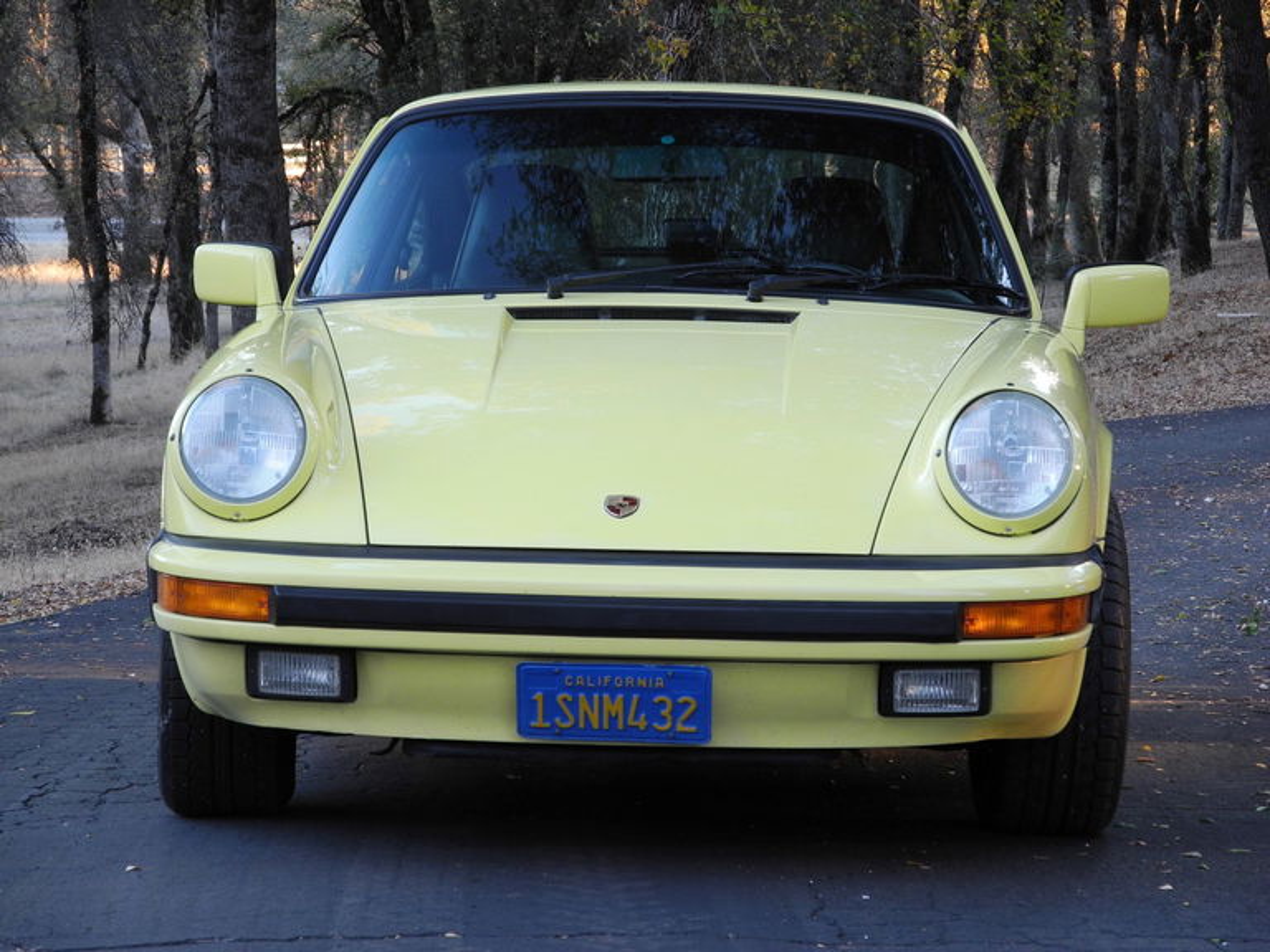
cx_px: 635
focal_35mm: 153
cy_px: 476
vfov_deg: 9.7
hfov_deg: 12.9
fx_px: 5613
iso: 146
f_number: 5
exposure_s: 1/30
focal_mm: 32.6
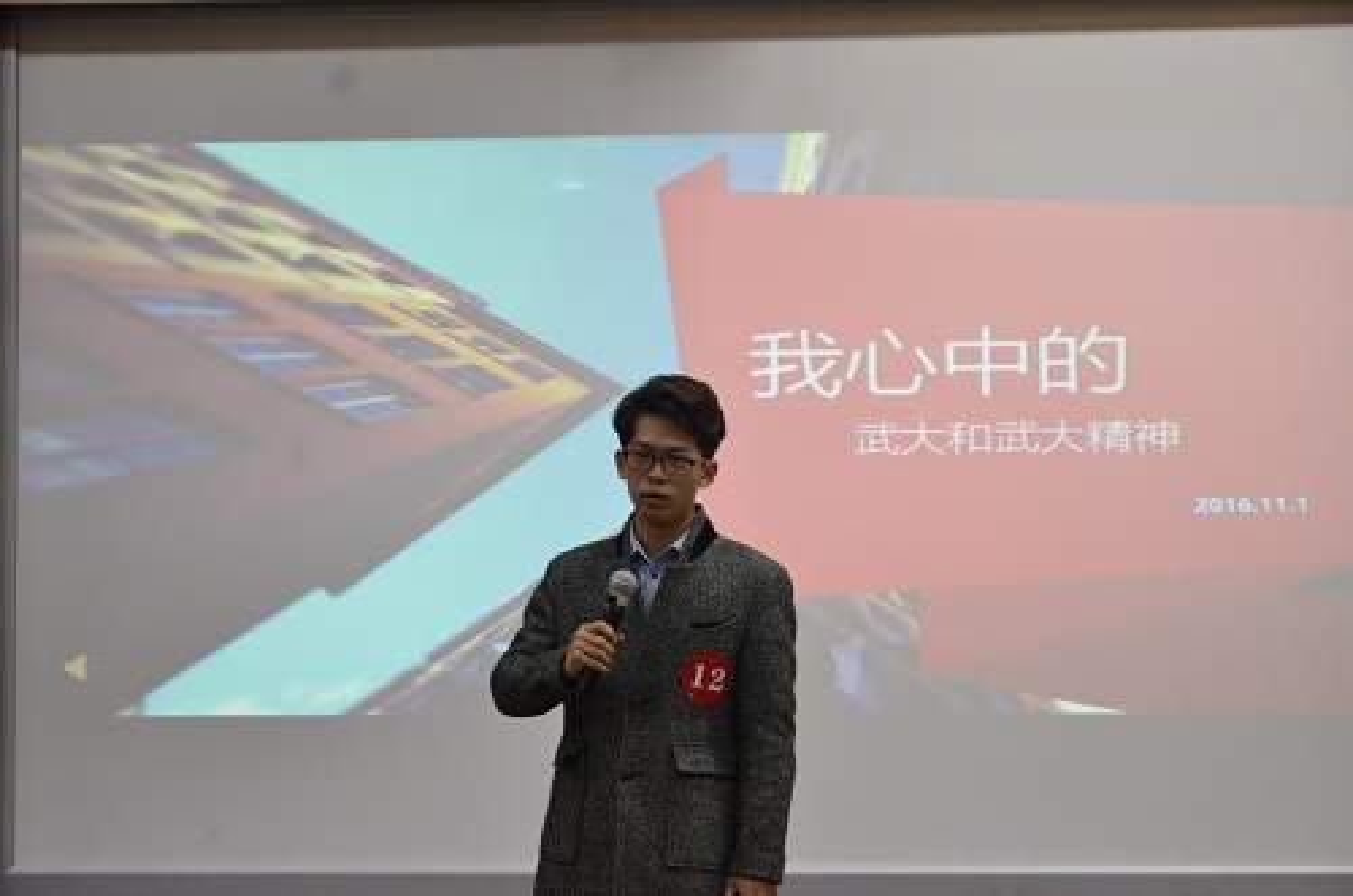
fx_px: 3712
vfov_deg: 13.8
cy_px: 448
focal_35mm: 99
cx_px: 676
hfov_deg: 20.7
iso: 2000
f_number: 6.3
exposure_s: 1/100
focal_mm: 66
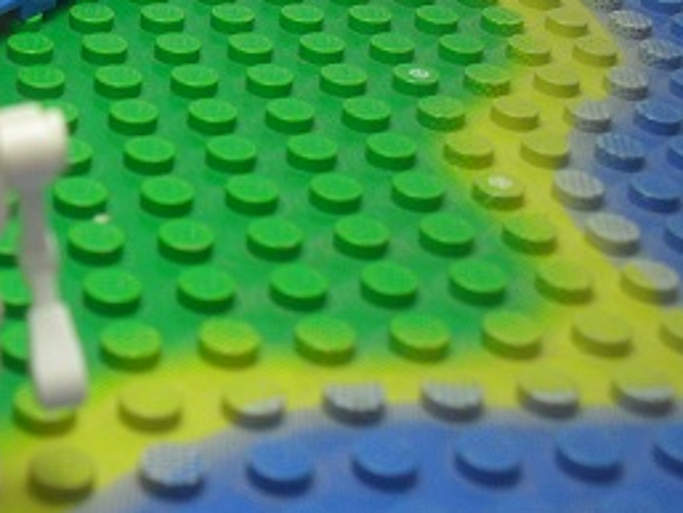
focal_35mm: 87
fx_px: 1717
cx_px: -96
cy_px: 144
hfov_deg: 21.2
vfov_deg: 16.9
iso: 100
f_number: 3.2
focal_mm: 6.3
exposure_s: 1/250
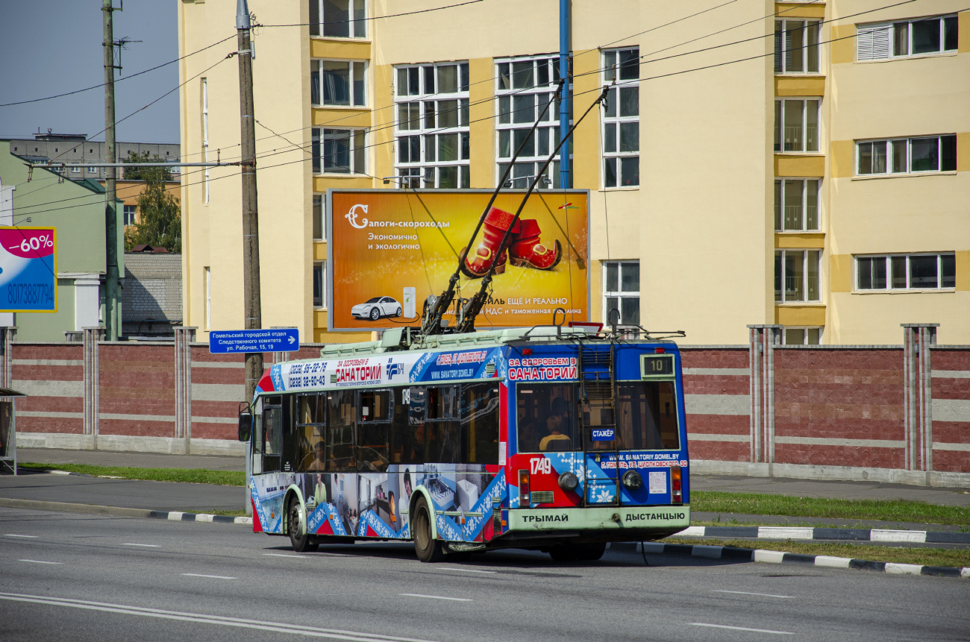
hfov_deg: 13.1
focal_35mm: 158
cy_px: 321
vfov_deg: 8.7
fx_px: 4235
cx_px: 485
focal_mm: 105
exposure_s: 1/800
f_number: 7.1
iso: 125
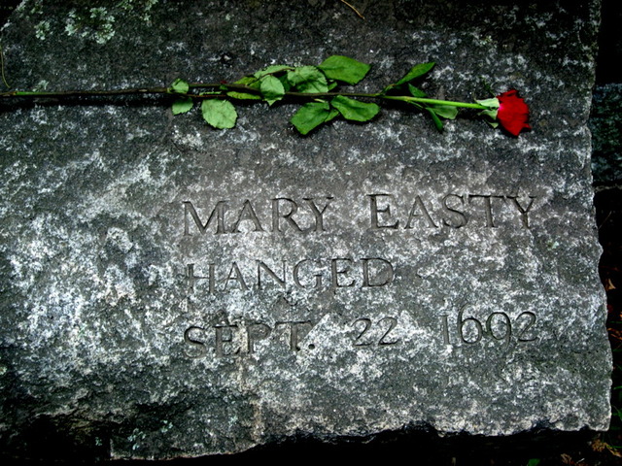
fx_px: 916
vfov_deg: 28.6
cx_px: 311
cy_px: 233
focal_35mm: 51
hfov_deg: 37.5
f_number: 3.2
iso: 64
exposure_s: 1/111
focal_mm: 10.6
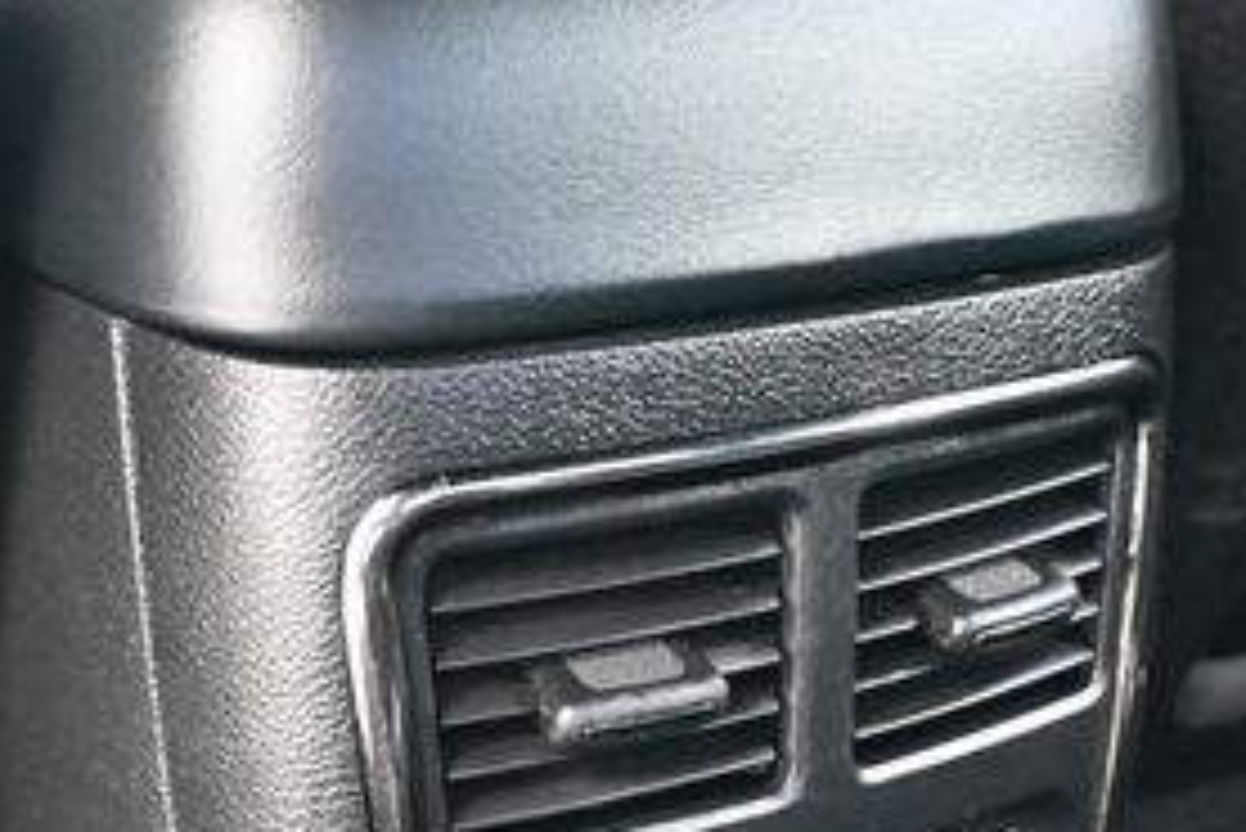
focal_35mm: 61
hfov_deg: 33.0
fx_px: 2098
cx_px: 495
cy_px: 733
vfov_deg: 22.0
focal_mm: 17.5
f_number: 3.5
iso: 12800
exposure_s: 1/50
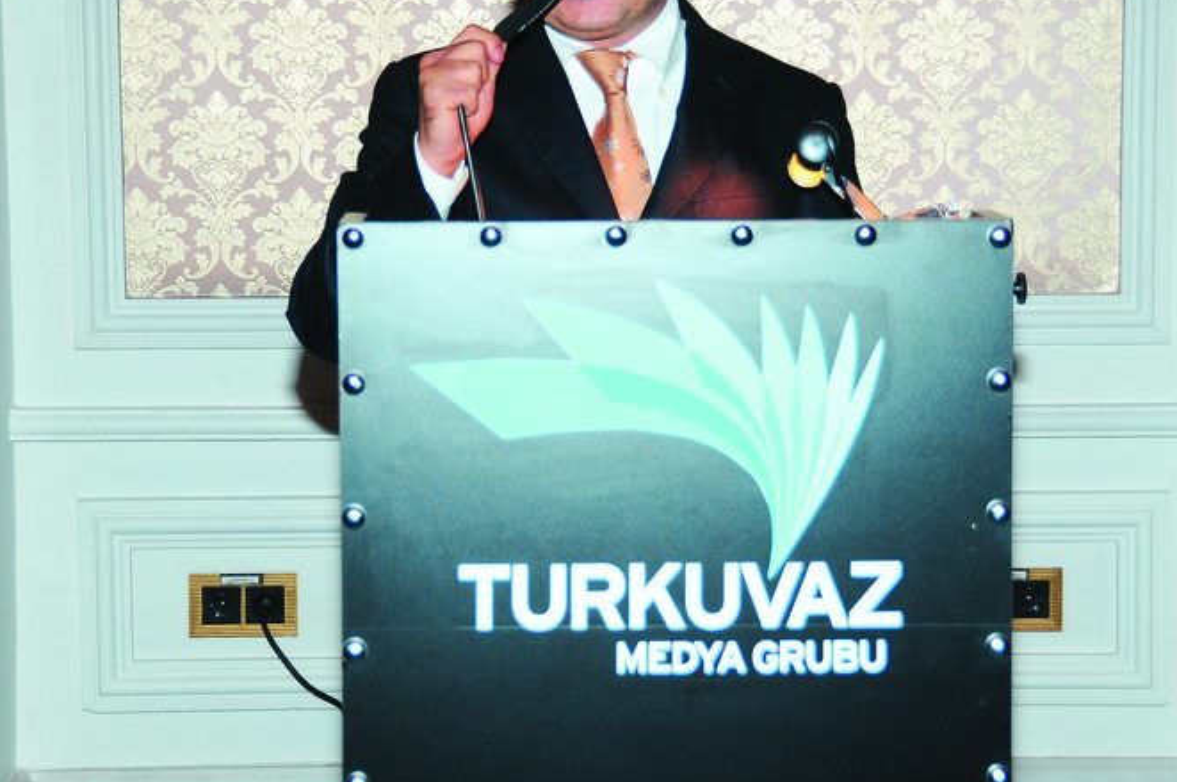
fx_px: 3037
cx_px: 652
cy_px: 296
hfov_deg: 21.9
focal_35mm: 93
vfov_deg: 14.7
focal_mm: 40
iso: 400
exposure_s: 1/60
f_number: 4.5
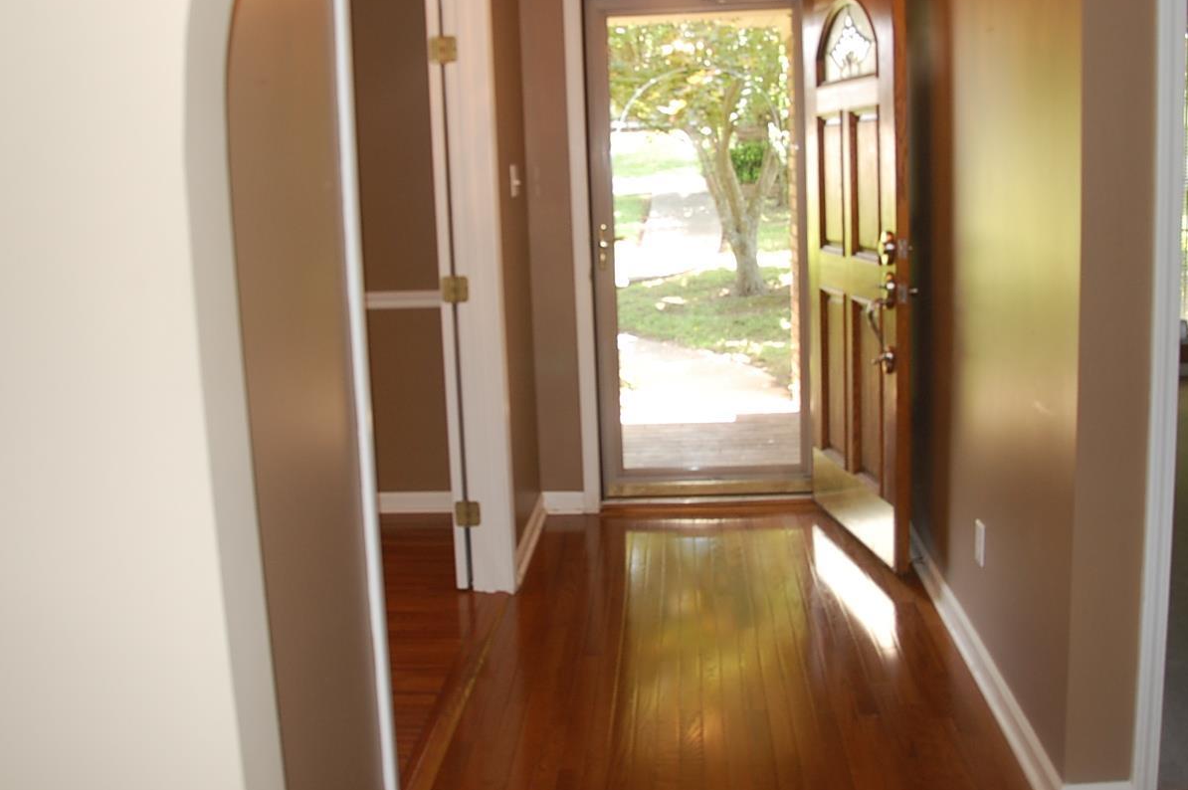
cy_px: 315
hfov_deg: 55.8
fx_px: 1121
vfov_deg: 38.7
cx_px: 588
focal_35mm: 34
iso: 400
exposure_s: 1/100
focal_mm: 18
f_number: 3.5
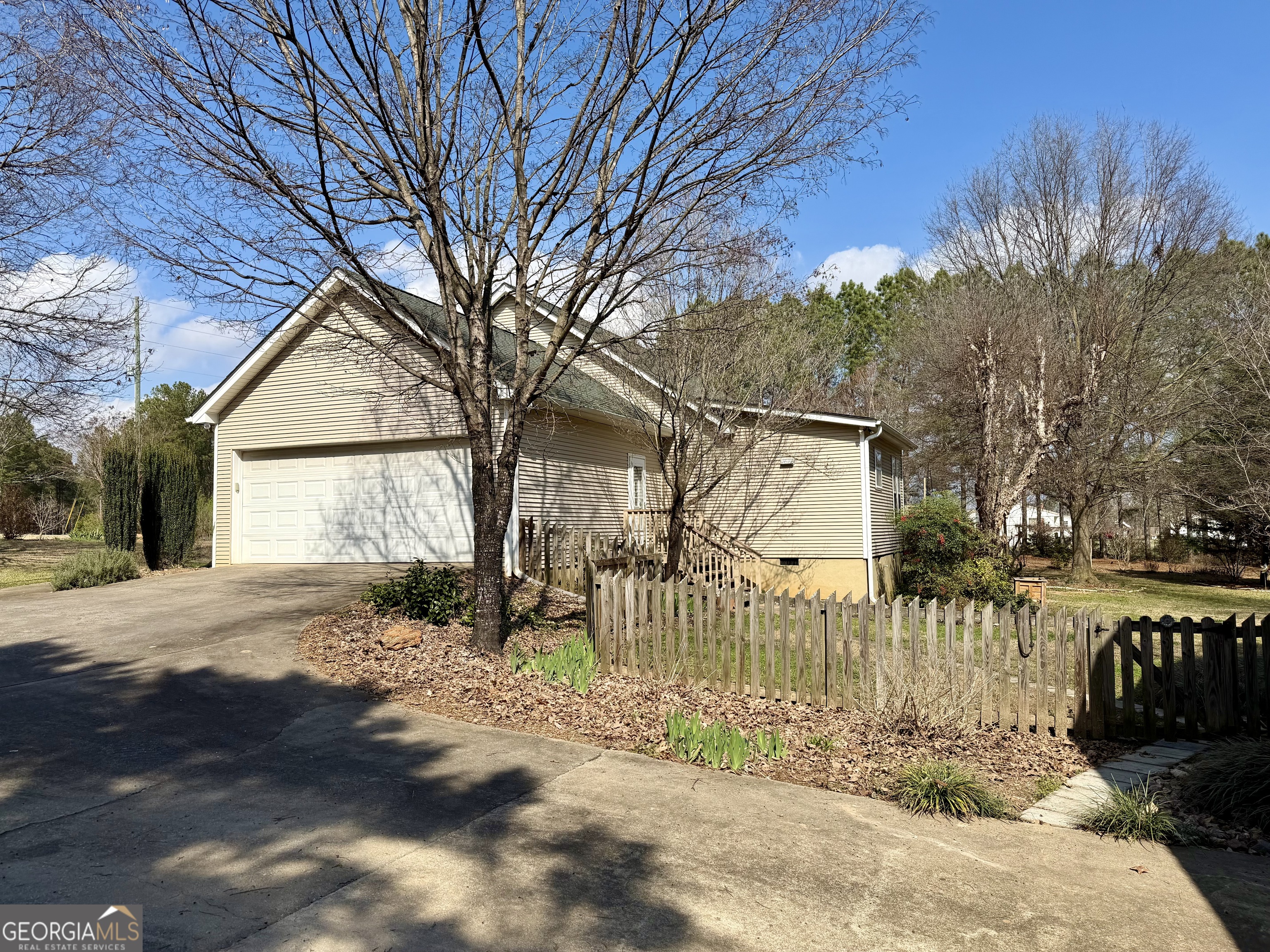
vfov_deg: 56.8
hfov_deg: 71.6
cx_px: 635
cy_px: 476
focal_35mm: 24
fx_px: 881
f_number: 1.78
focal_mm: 6.76
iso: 80
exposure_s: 1/4673
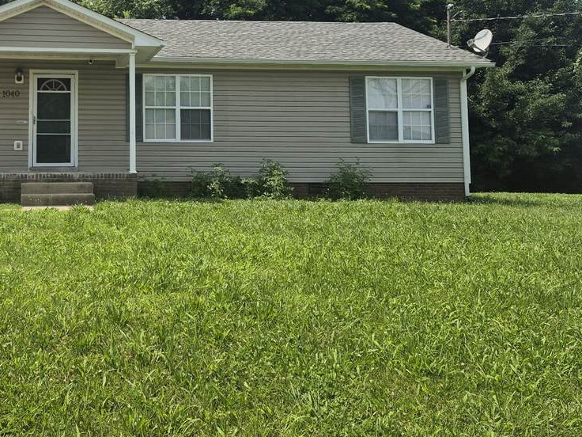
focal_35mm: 40
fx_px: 673
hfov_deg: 44.2
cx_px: 104
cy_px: 112
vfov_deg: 35.2
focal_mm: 5.4
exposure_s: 1/2104
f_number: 1.8
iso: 25
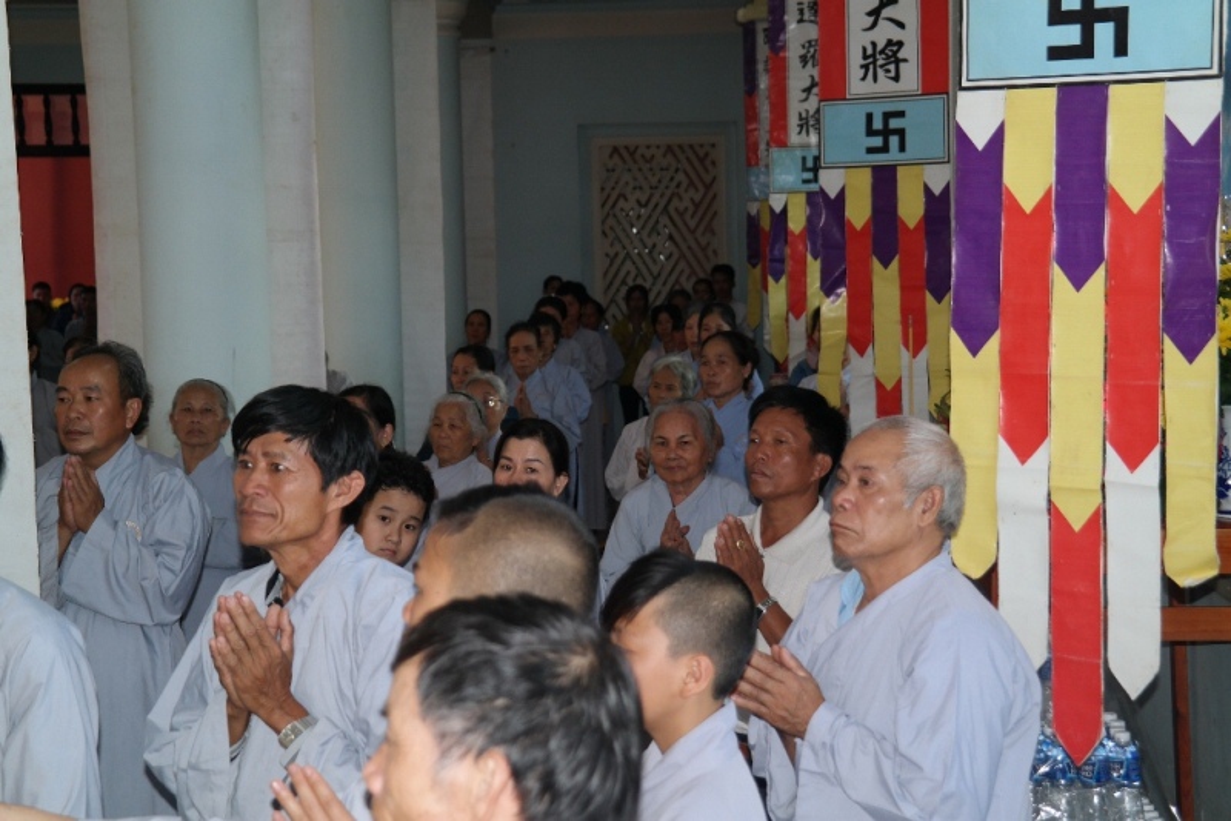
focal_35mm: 69
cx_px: 616
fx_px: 2360
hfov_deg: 29.2
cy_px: 410
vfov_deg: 19.7
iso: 400
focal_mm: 45
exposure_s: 1/80
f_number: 5
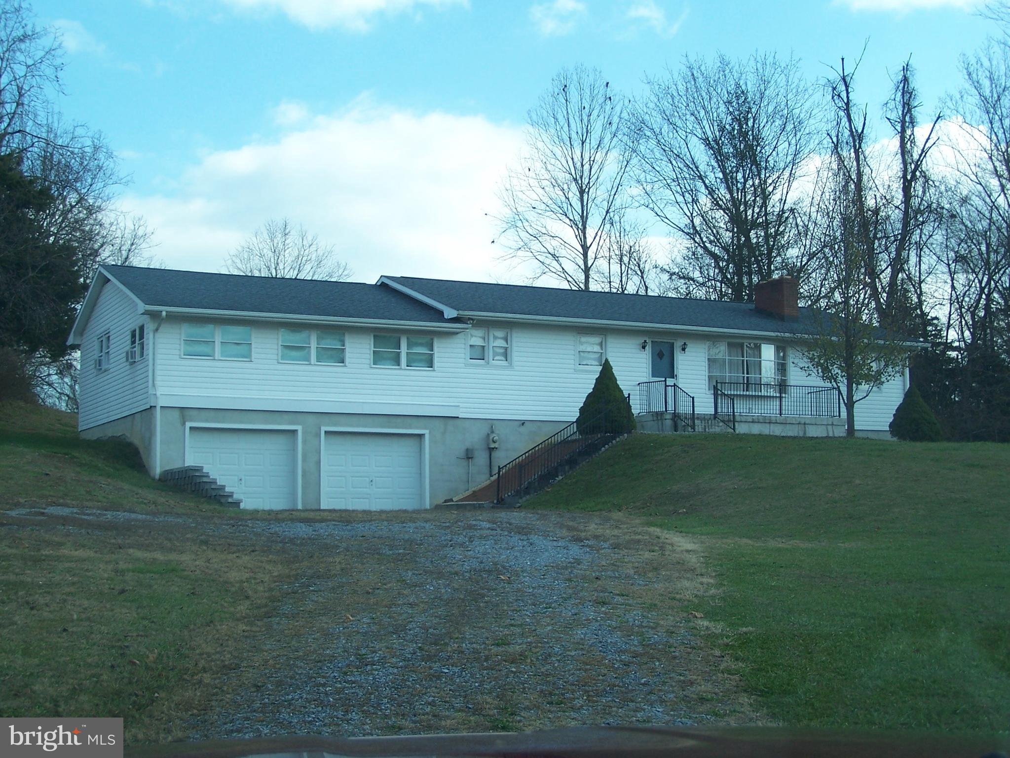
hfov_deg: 37.5
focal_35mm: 51
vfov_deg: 28.6
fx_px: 1488
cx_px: 505
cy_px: 379
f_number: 3
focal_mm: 8.5
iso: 80
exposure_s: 1/350
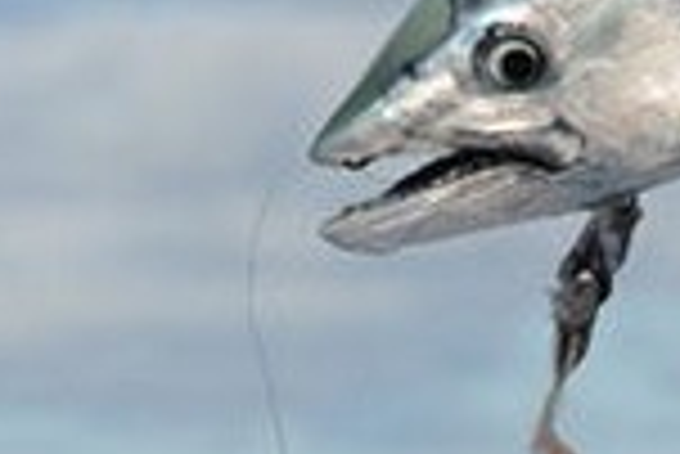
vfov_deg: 2.7
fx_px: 9453
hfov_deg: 4.1
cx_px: 1175
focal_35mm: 500
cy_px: -452
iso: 200
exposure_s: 1/500
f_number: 11
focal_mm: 120
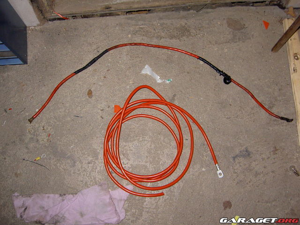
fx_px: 329
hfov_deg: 49.0
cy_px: 112
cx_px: 150
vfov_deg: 37.7
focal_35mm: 38
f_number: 3
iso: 200
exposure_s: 1/60
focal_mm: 6.3
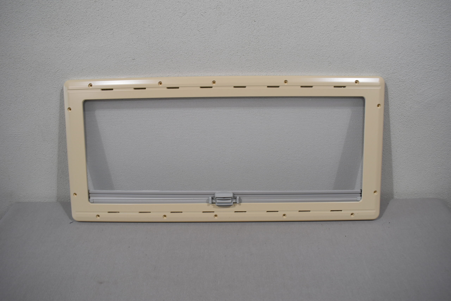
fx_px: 376
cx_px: 226
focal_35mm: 30
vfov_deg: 43.6
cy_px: 150
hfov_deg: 61.9
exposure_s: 1/125
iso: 250
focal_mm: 20
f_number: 5.6
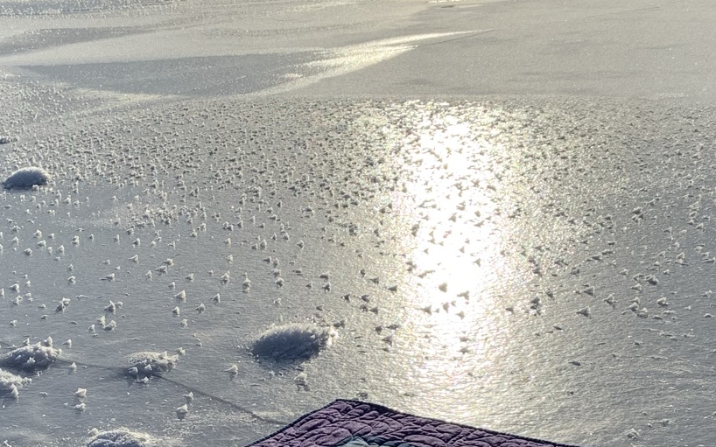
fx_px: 1346
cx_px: 314
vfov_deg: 18.3
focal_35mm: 69
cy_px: 462
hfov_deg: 29.8
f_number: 1.8
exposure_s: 1/4673
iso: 25
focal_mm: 4.25
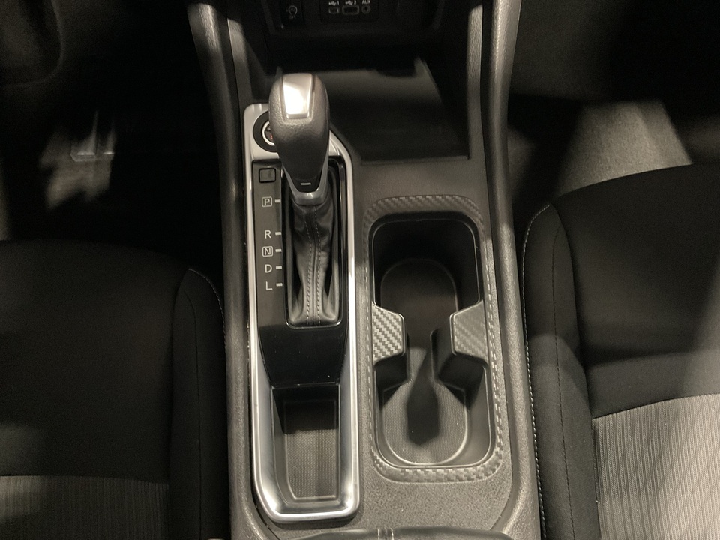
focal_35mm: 29
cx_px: 360
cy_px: 270
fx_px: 603
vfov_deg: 48.2
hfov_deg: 61.7
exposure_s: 1/20
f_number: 1.8
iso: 500
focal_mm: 3
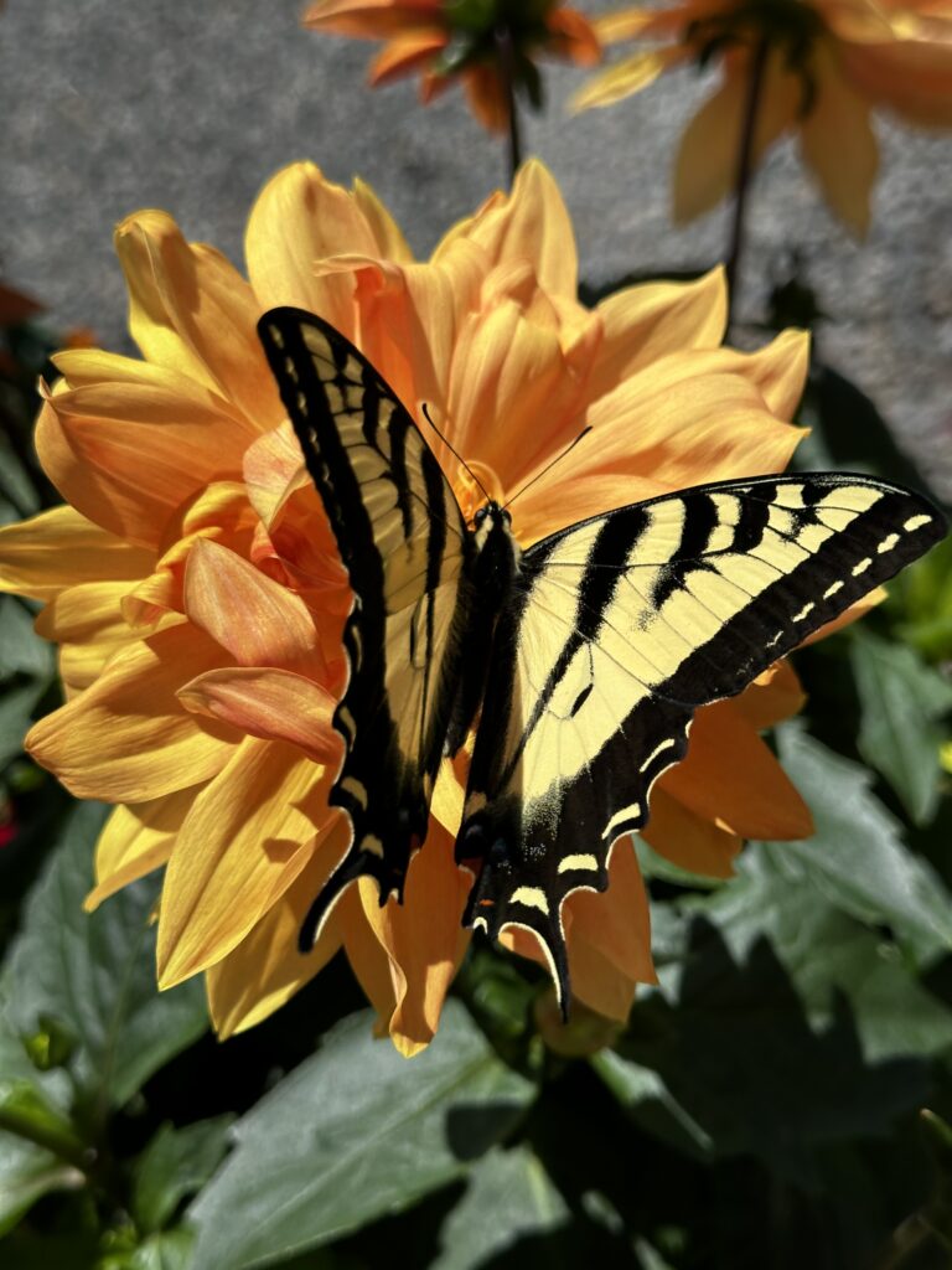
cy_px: 635
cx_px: 476
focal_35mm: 48
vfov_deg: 39.7
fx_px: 1760
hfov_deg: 30.3
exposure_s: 1/4785
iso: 64
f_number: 1.78
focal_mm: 6.86
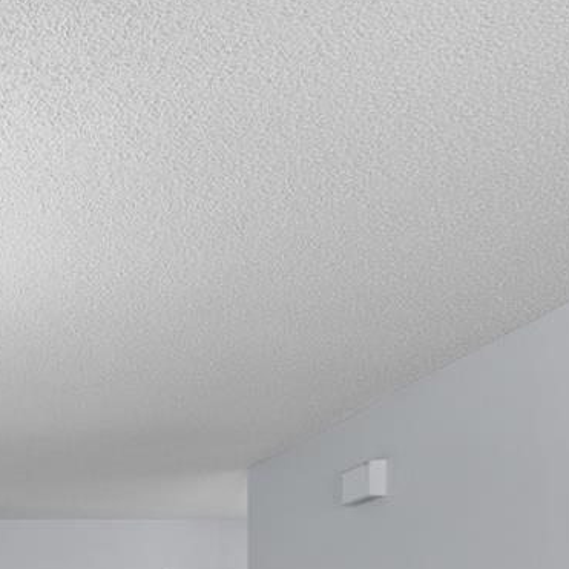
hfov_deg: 24.6
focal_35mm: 55
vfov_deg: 25.6
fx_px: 1023
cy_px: 784
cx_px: -268
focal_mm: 10
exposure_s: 1/1.67
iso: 100
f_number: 7.1
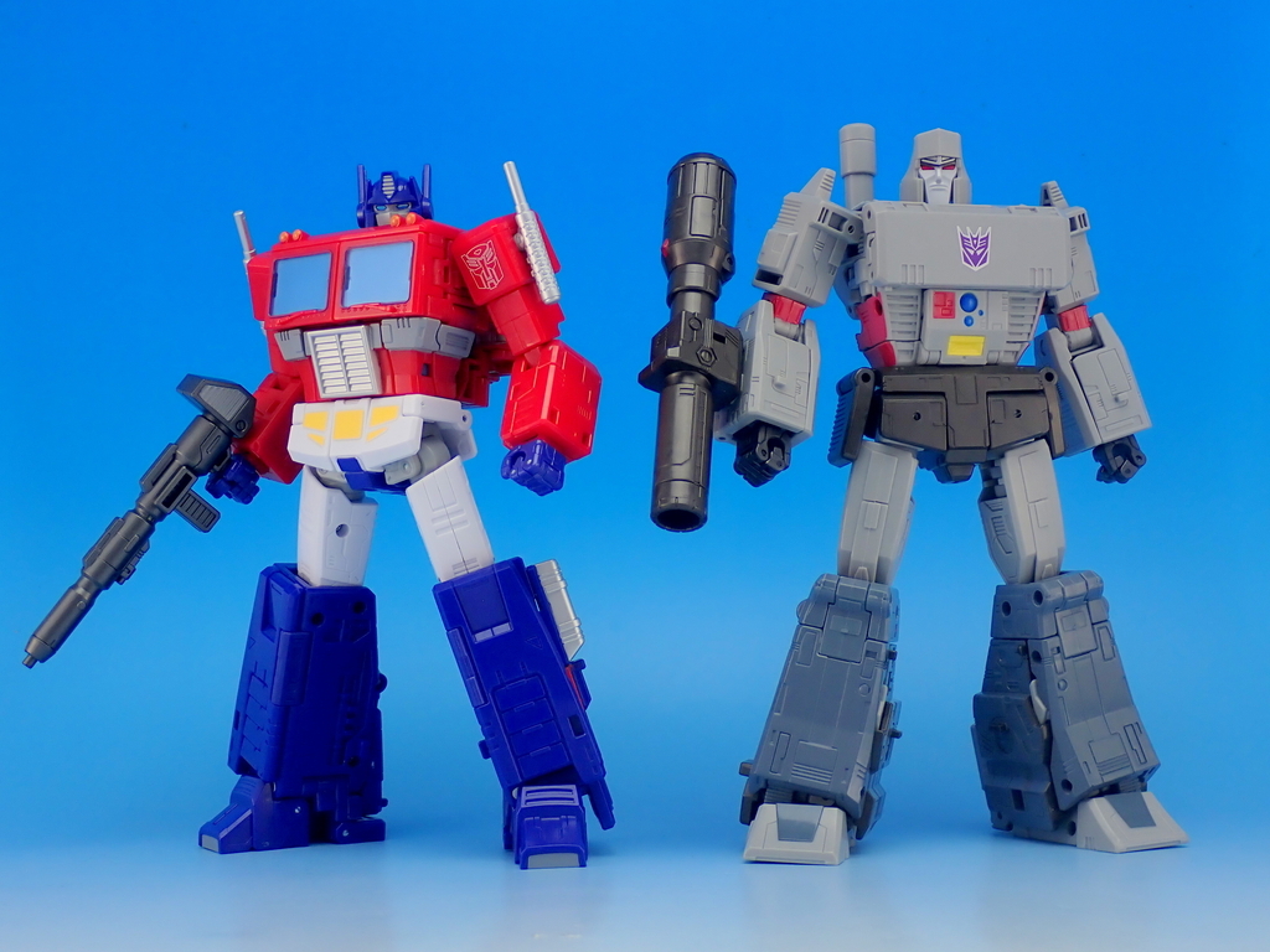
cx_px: 635
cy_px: 476
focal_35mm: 54
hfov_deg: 35.5
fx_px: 1981
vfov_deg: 27.0
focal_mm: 9.65
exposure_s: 1/20
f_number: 3.3
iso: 100
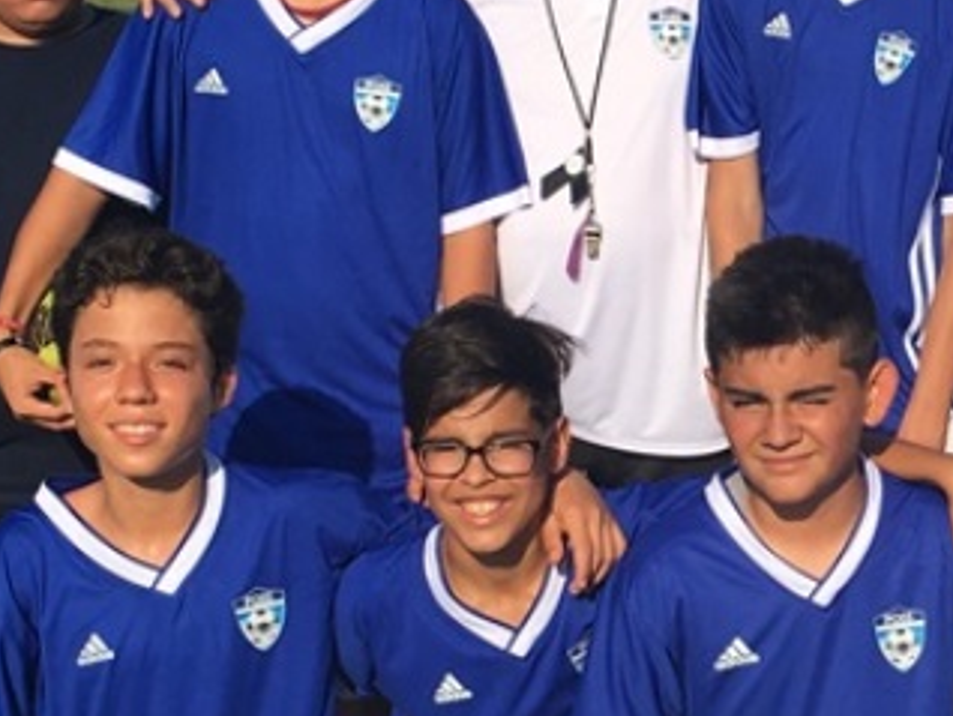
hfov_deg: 18.7
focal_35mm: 102
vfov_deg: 14.5
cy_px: 515
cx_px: 959
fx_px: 2810
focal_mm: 4.15
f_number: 2.2
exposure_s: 1/1789
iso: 25
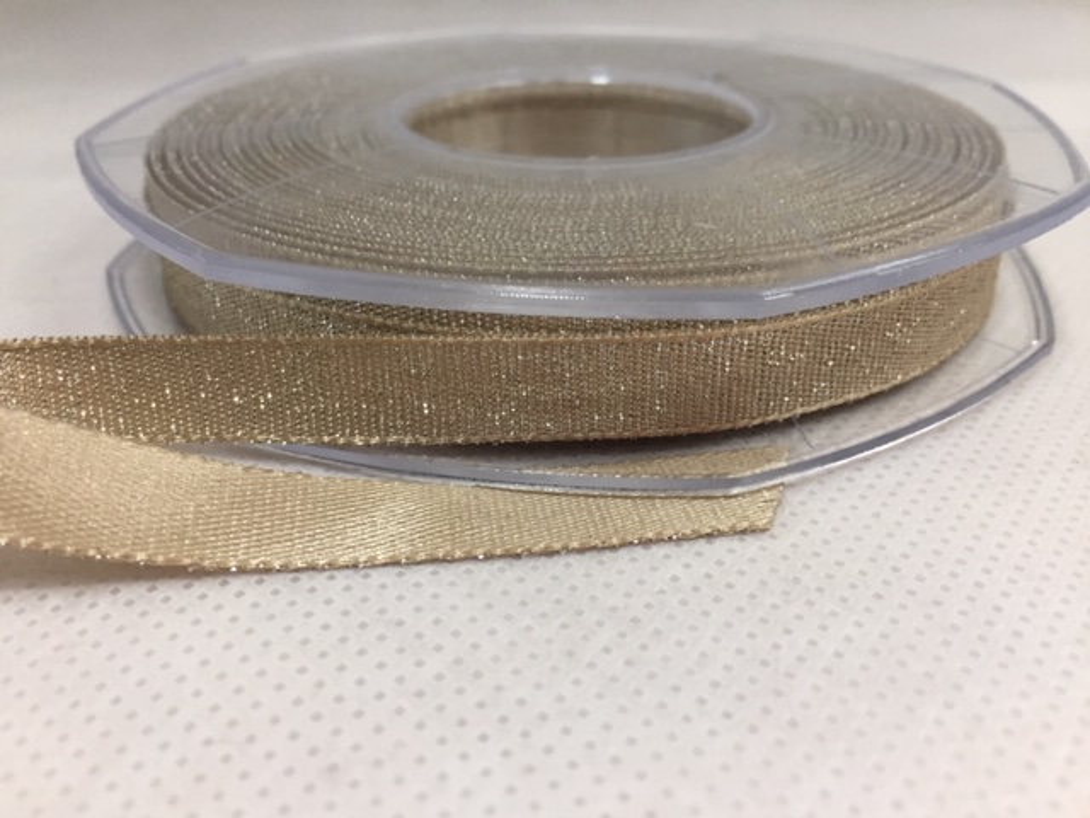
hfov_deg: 61.7
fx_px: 913
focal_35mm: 29
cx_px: 545
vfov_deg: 48.2
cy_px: 409
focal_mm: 4.15
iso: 80
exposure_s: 1/33
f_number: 2.2
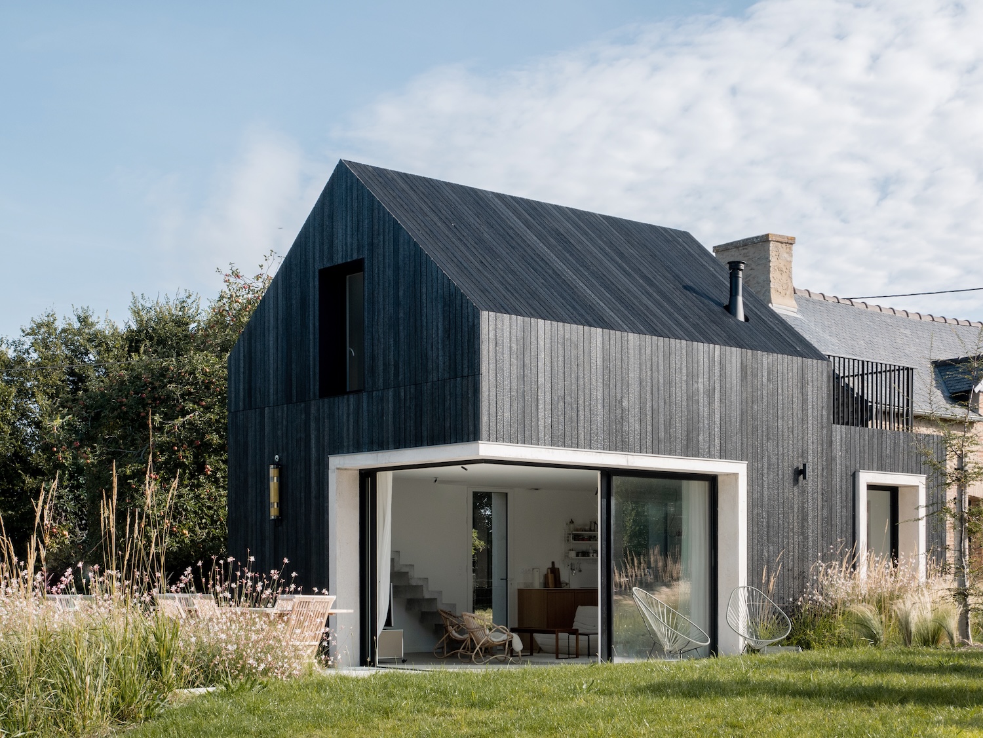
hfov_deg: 35.5
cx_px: 492
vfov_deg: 27.0
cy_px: 369
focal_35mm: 54
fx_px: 1534
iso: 200
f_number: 9
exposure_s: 1/250
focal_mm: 27
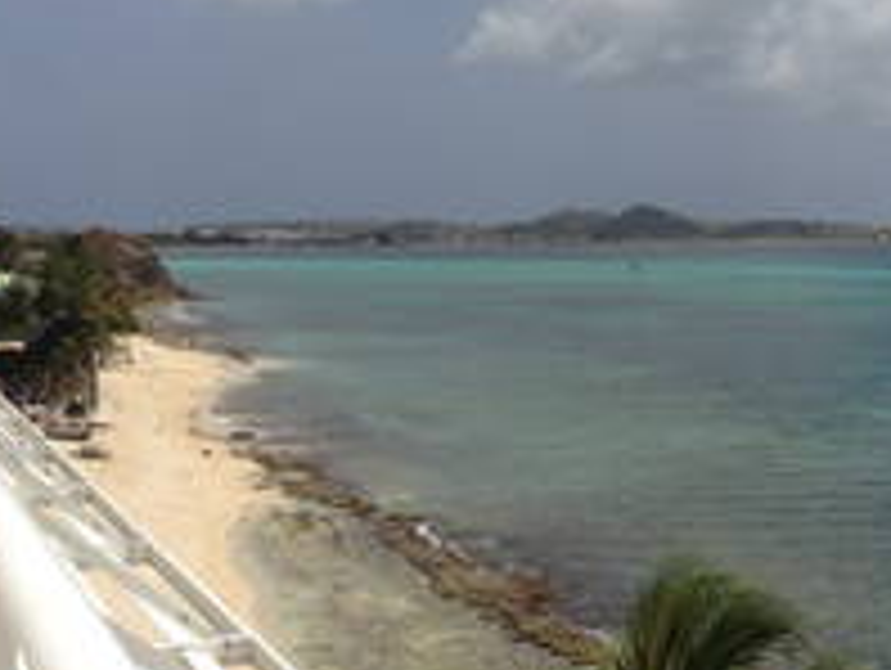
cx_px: 747
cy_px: 193
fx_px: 1546
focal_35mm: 60
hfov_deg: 31.1
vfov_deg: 24.3
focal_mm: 3.3
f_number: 2.4
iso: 32
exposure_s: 1/2899
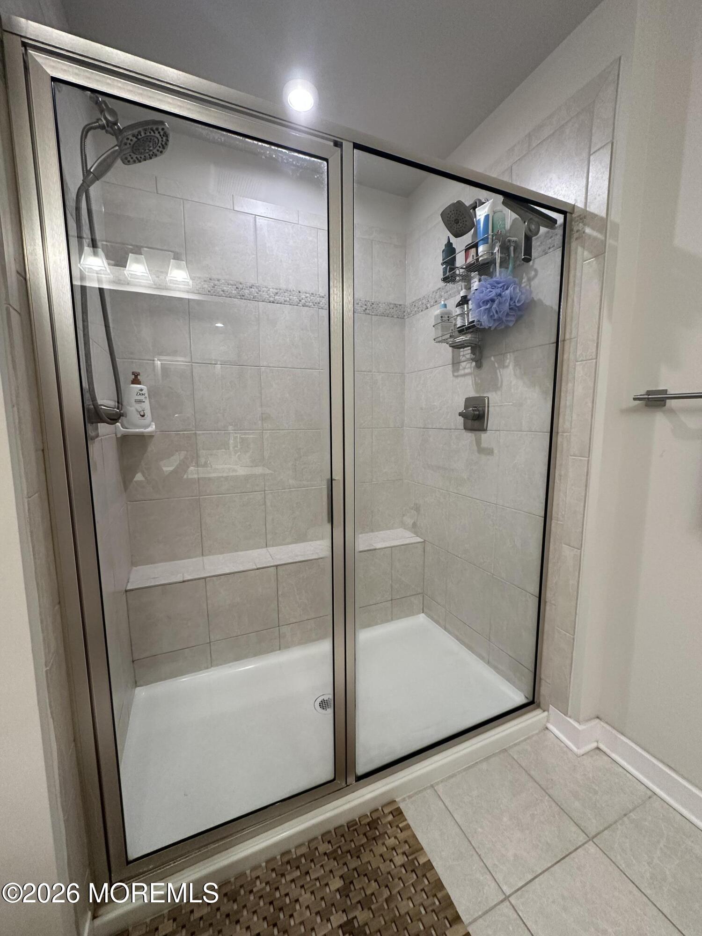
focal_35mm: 14
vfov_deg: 102.1
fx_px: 379
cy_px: 468
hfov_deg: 85.7
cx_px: 351
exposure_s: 1/120
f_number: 2.2
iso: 250
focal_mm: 2.22
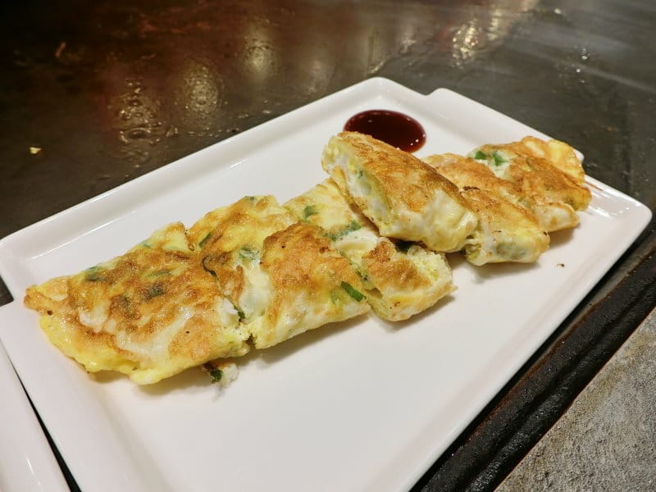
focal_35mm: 25
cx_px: 328
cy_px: 246
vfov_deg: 54.9
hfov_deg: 69.4
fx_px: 474
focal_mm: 5.4
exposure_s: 1/125
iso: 100
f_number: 2.8
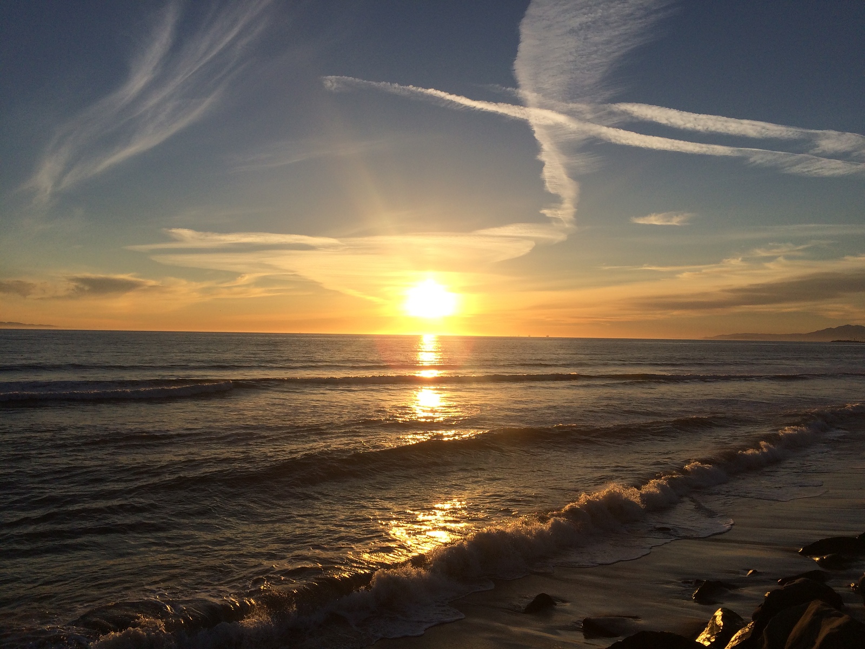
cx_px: 432
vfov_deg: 48.2
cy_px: 324
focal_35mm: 29
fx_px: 725
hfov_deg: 61.7
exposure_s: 1/3425
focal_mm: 4.15
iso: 32
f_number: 2.2
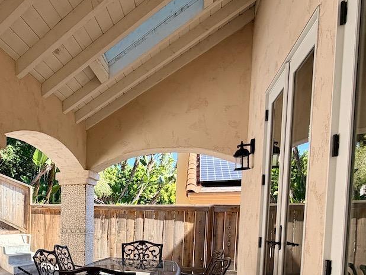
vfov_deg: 44.9
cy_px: 234
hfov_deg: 53.1
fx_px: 307
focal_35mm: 29
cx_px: 28
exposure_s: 1/502
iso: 64
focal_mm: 2.22
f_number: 2.2
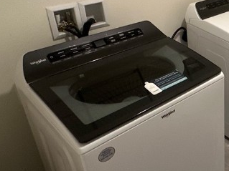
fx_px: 298
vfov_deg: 31.0
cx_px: 292
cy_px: 25
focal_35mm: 45
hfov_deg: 32.5
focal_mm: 2.22
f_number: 2.2
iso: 160
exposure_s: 1/60
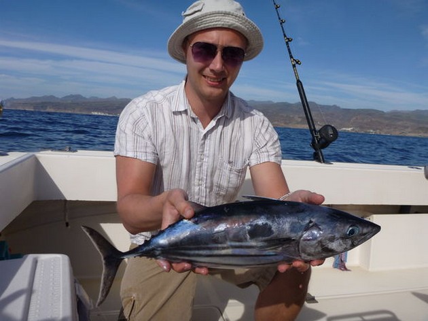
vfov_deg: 49.7
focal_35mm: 28
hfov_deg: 63.5
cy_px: 160
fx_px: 346
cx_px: 214
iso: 100
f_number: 10
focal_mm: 4.9
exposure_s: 1/250
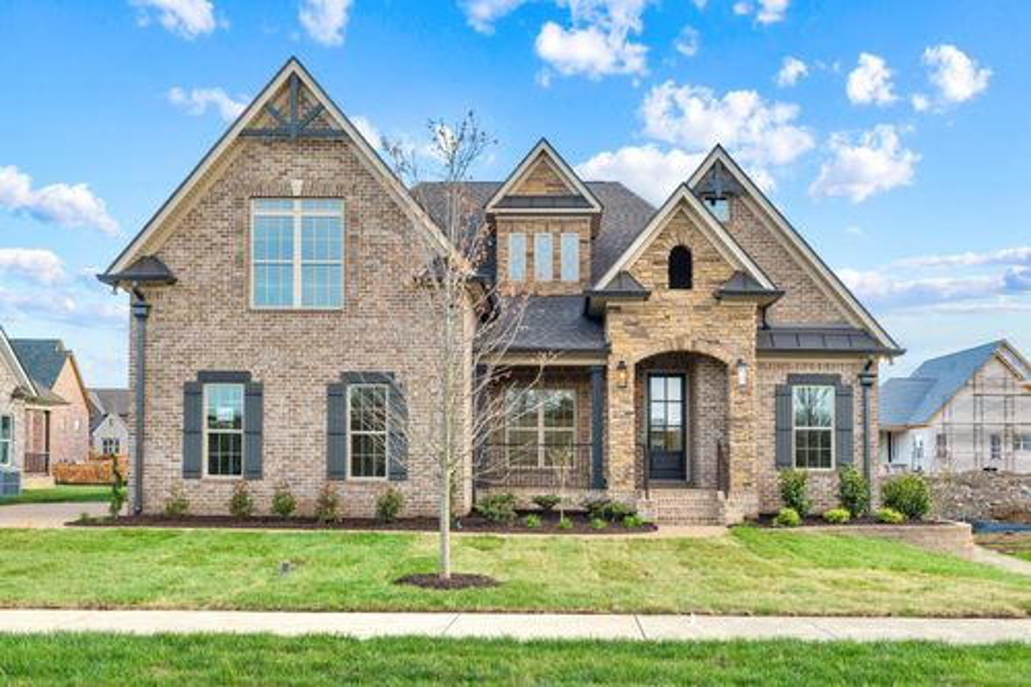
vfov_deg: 37.8
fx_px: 1002
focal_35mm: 35
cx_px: 516
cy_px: 344
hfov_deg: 54.5
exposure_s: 1/125
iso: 400
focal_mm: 35
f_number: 8
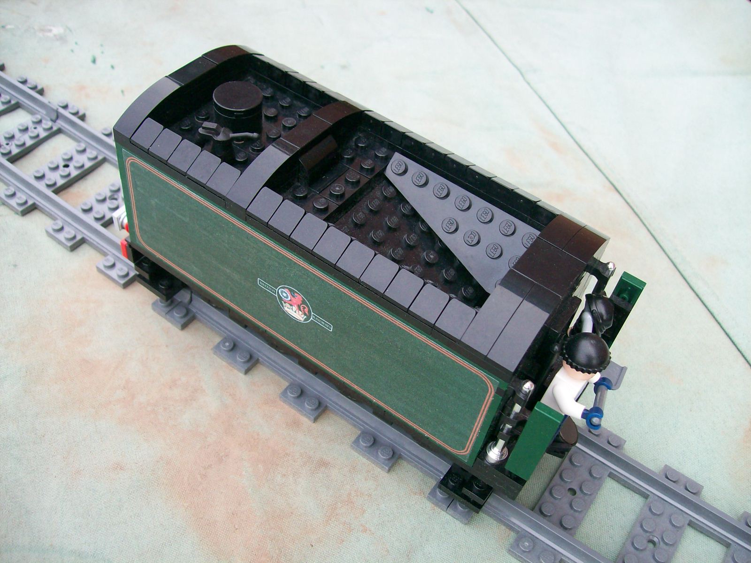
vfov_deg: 39.7
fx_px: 781
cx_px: 376
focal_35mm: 36
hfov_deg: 51.4
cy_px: 282
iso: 80
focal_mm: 6
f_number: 2.7
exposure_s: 1/209
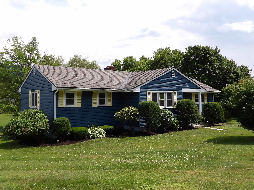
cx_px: 127
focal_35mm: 33
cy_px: 95
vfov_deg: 42.9
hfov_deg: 55.4
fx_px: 242
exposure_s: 1/1399
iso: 100
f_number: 3.1
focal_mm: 5.9
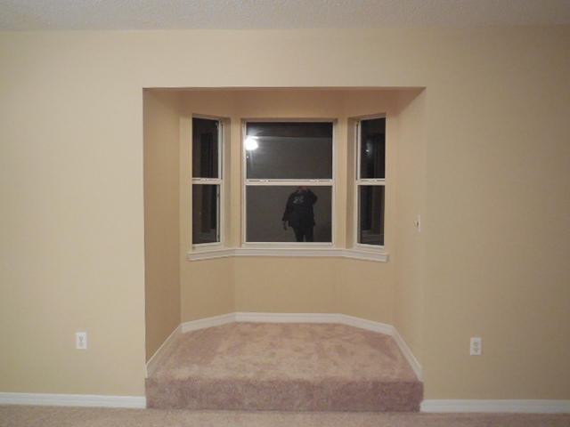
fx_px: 560
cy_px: 214
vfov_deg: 41.8
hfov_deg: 54.0
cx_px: 285
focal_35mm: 34
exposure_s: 1/10
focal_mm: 6.1
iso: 800
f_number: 3.4
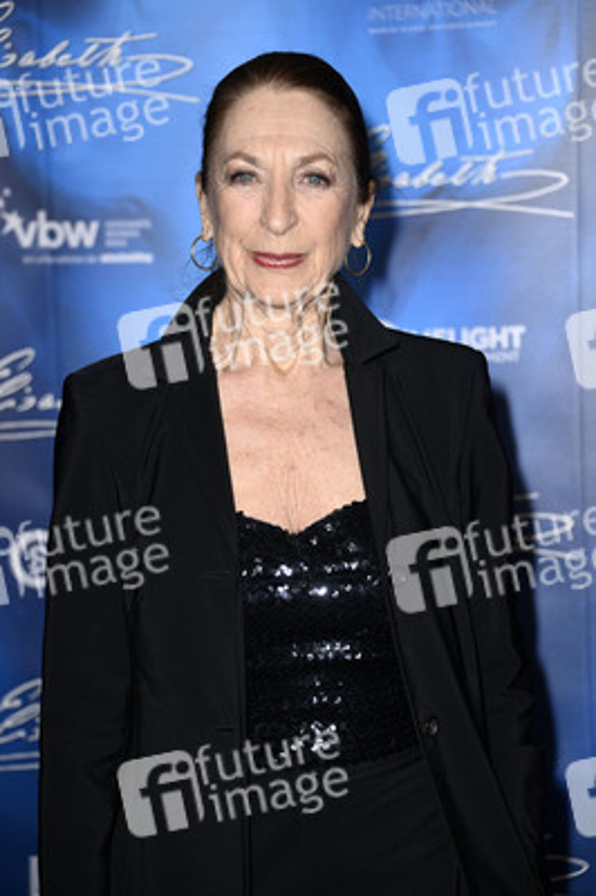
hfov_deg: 11.8
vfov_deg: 17.7
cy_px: 448
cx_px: 298
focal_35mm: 116
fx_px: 2885
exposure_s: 1/250
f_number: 5.6
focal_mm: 116
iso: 500
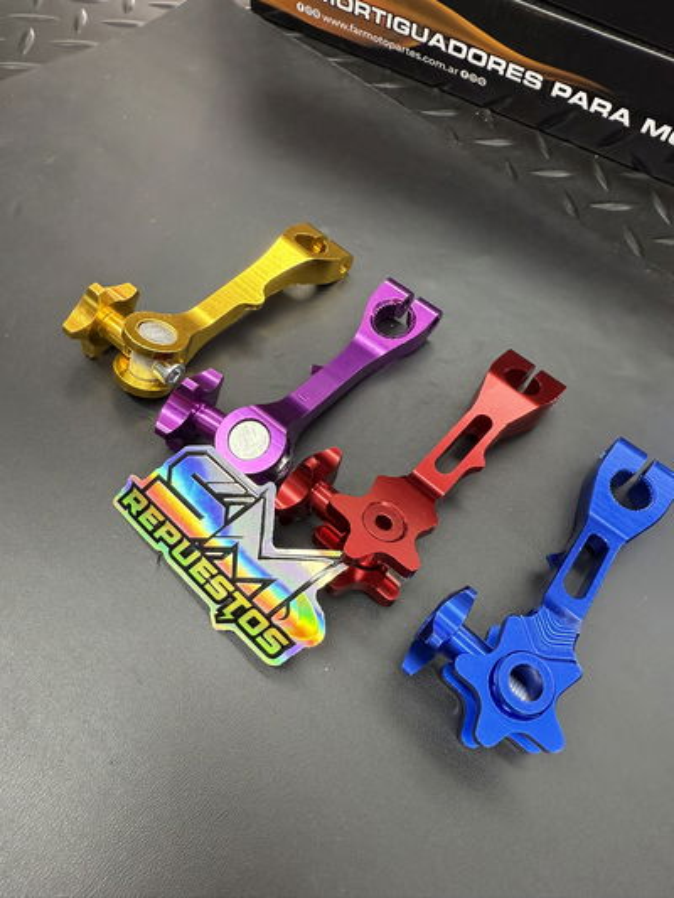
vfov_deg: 71.6
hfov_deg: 56.8
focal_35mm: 24
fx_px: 623
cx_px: 337
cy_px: 449
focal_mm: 2.22
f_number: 2.2
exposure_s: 1/100
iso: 320
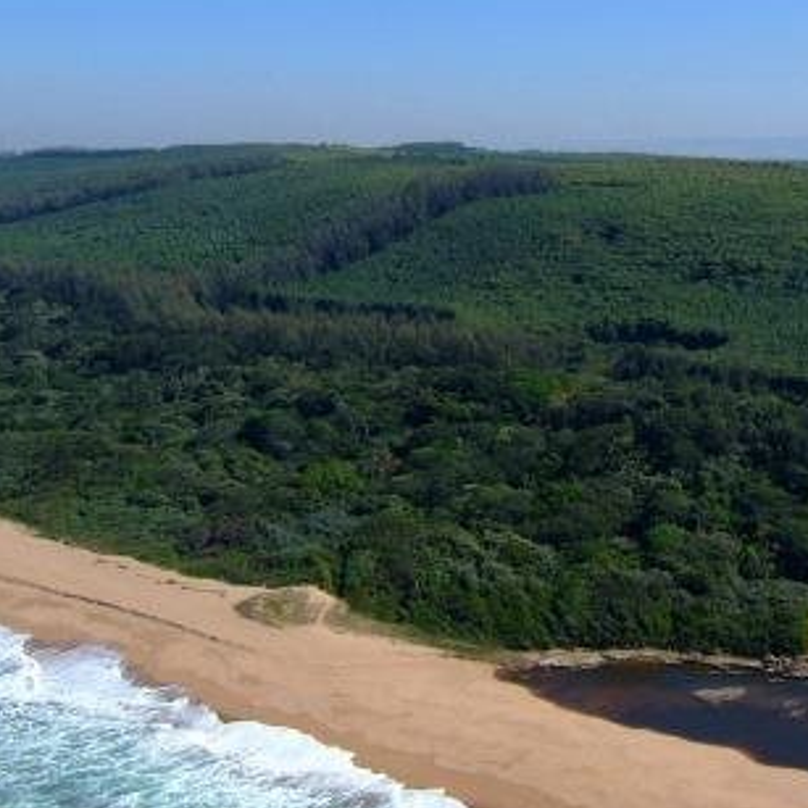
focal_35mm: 51
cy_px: 530
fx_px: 1347
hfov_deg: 32.6
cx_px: 624
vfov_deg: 33.1
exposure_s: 1/1000
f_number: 5.6
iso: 200
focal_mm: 12
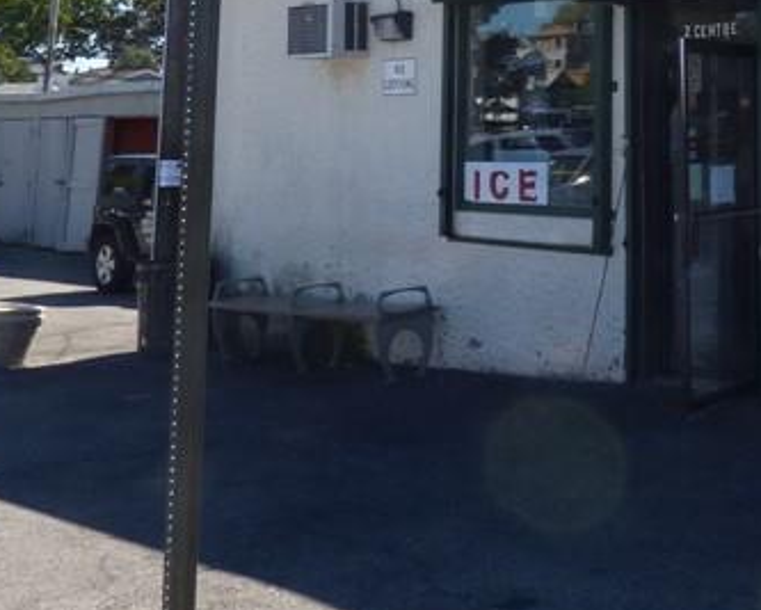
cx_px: 772
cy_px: -50
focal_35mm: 60
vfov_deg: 23.9
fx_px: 1353
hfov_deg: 29.2
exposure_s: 1/320
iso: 100
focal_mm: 3.58
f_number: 5
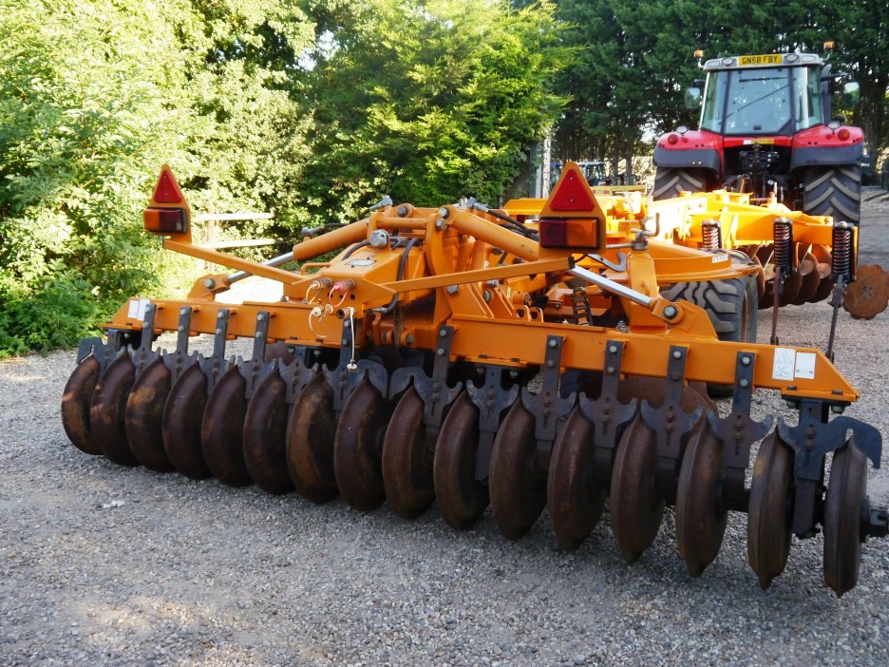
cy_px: 304
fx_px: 899
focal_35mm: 35
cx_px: 460
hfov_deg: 52.6
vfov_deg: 40.7
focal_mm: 16
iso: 160
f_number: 4.5
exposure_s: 1/125
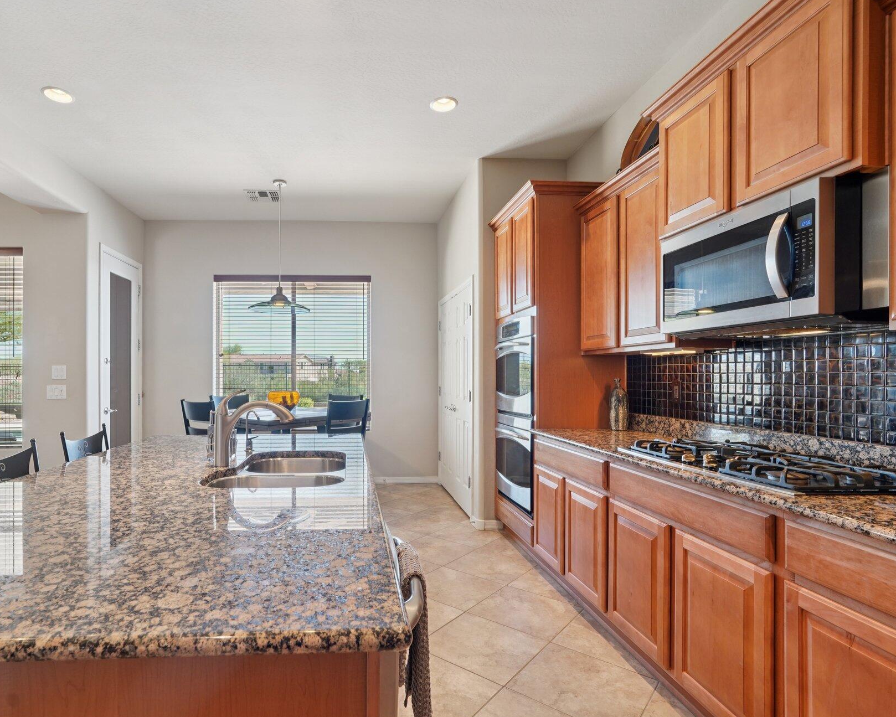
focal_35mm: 19
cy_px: 372
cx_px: 375
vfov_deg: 70.8
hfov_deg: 82.6
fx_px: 504
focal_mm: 16
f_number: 8
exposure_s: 1/15
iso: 400
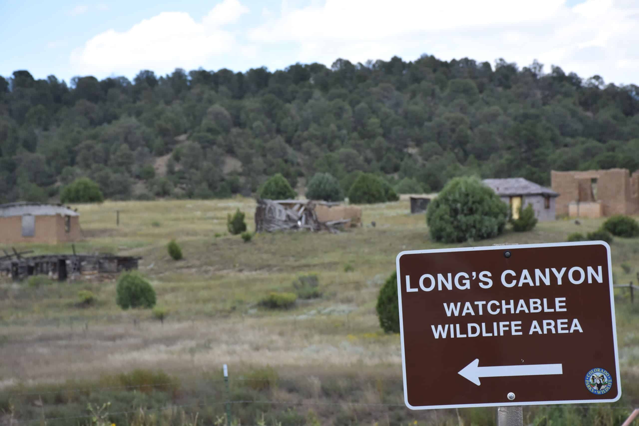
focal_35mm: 120
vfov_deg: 11.4
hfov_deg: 17.1
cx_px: 320
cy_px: 213
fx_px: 2130
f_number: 8
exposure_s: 1/500
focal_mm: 80
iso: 500
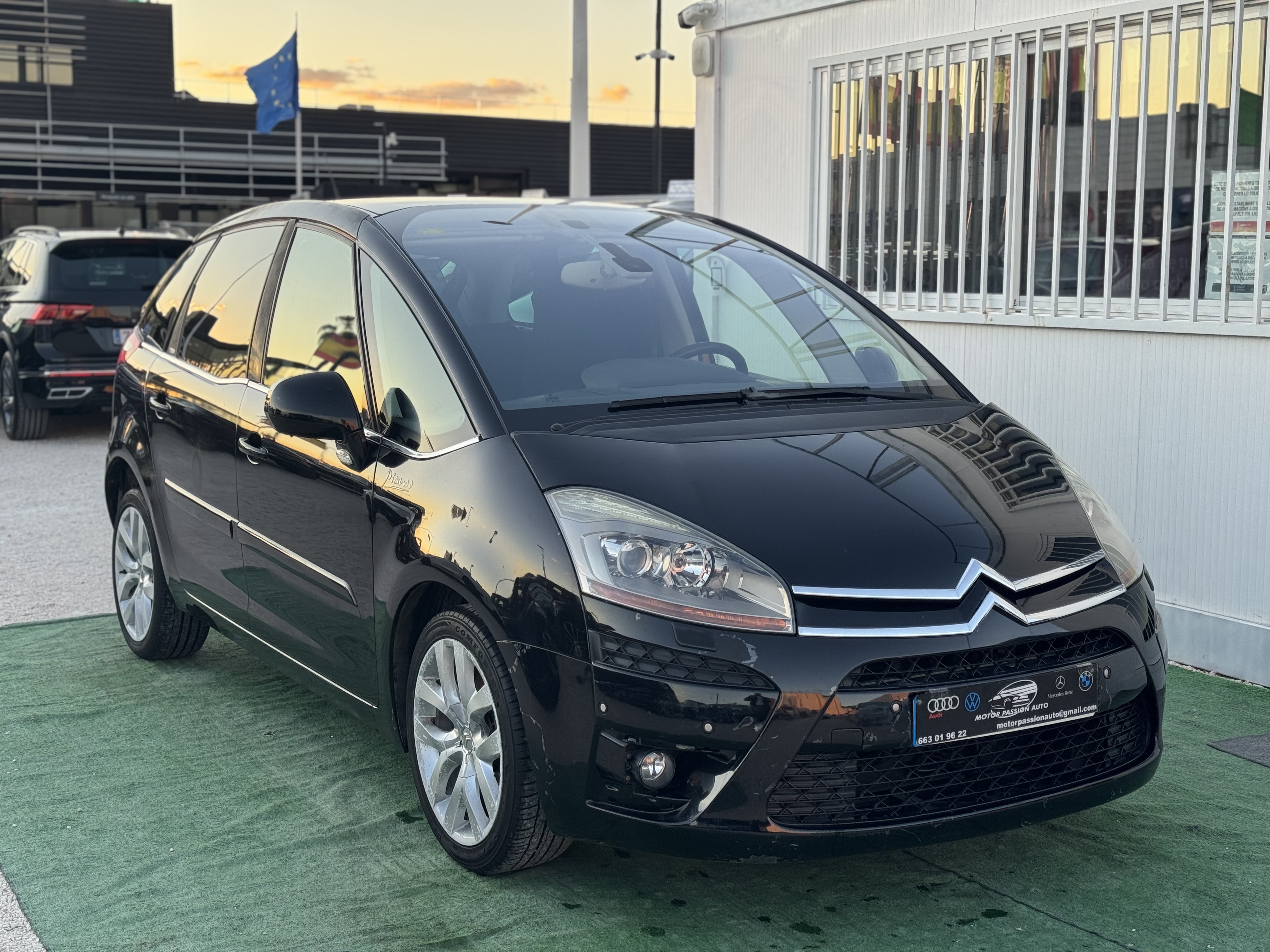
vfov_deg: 30.3
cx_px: 635
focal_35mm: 48
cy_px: 476
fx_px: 1761
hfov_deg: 39.7
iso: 50
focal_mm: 6.76
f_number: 1.78
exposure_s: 1/194
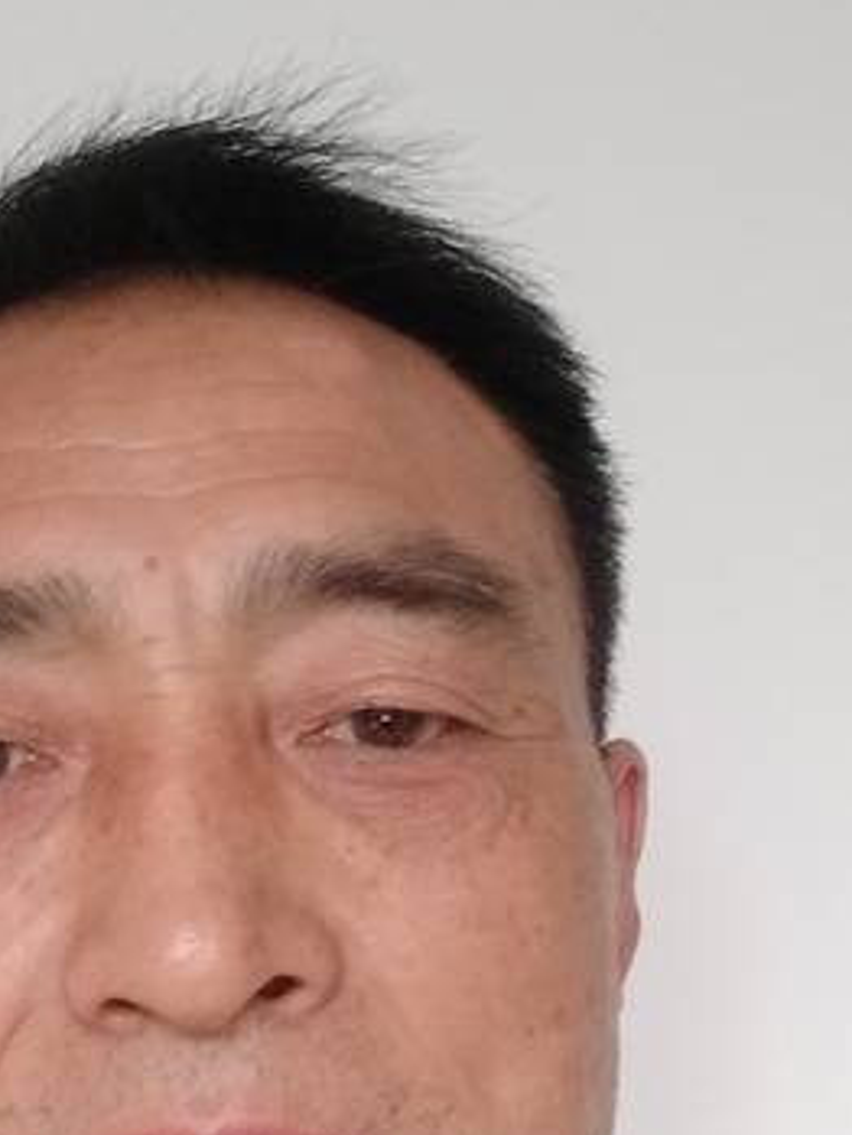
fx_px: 1738
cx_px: 228
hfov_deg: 27.2
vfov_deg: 35.1
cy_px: 894
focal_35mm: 53
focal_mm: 3.57
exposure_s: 1/17
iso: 1250
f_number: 2
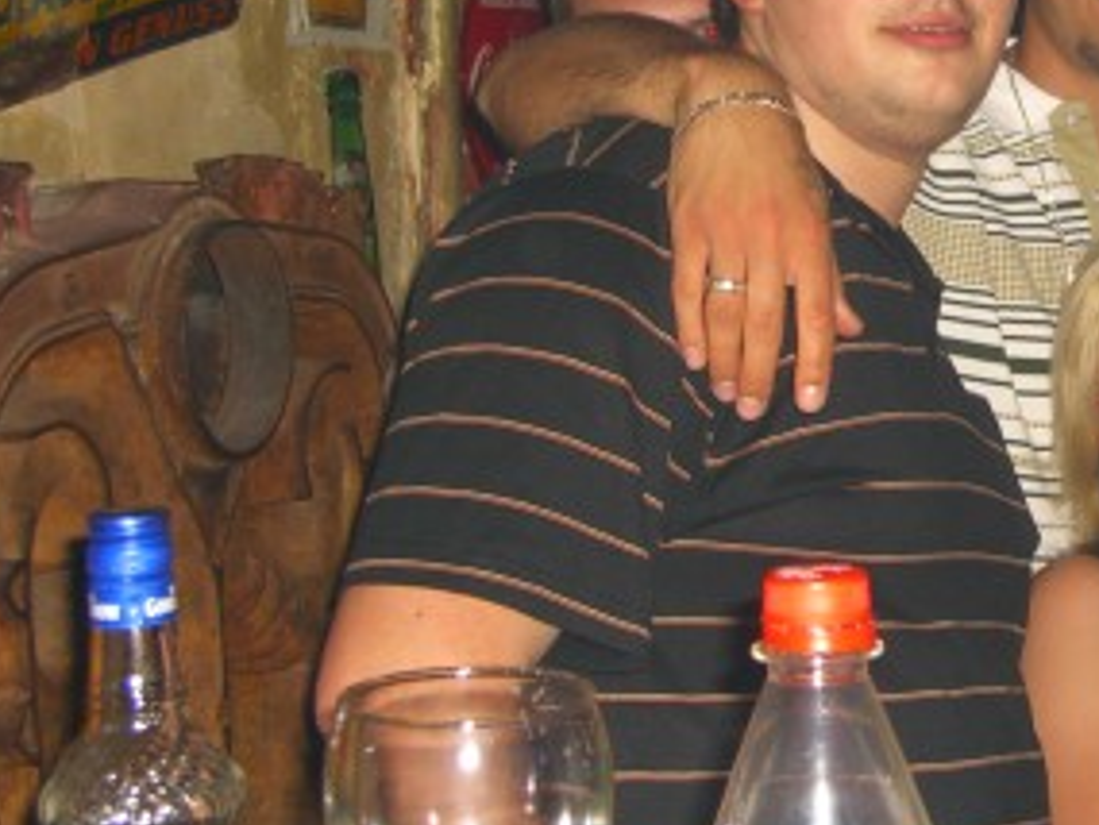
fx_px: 2541
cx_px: 1072
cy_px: 254
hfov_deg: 23.5
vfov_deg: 18.4
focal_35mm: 80
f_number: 2.8
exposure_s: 1/60
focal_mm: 7.9
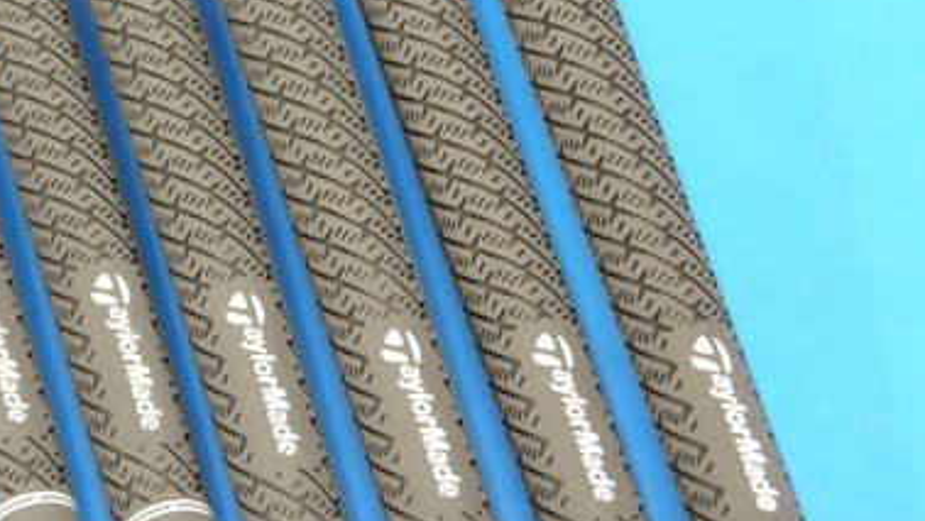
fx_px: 3803
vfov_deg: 7.8
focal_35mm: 155
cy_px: 159
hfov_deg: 13.8
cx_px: 169
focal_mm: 42
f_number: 5.6
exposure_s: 1/80
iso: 800
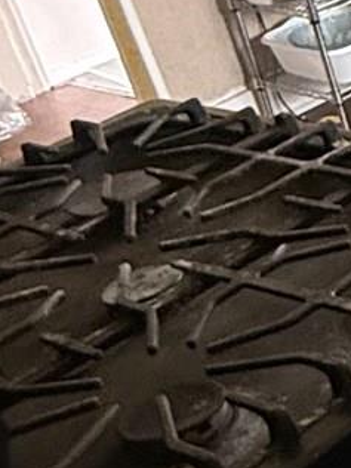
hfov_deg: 11.2
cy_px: 169
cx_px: 936
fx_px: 1379
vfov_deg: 19.2
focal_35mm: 102
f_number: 2.2
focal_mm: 2.22
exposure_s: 1/60
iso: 640
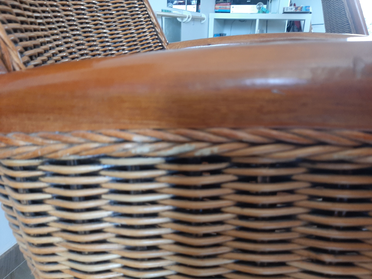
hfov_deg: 67.3
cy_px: 140
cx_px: 186
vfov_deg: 53.1
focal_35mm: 26
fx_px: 279
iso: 100
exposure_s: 1/60
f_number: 1.7
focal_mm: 3.93
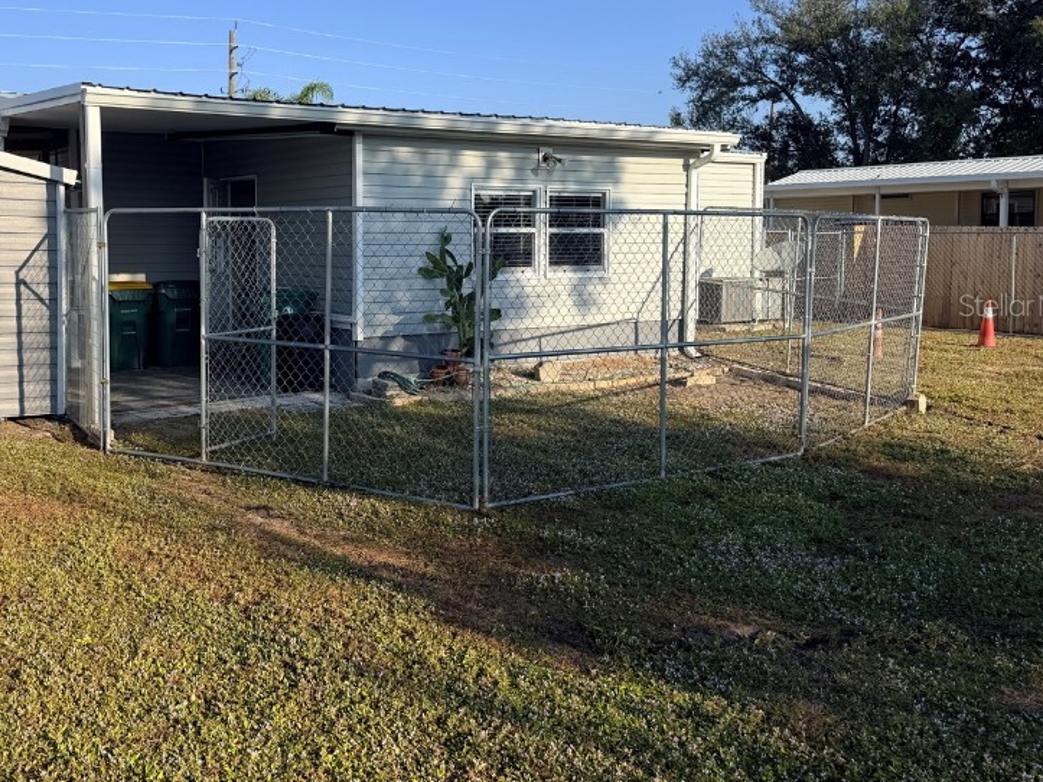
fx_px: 1024
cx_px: 356
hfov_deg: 53.0
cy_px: 304
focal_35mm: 34
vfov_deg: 41.5
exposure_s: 1/4405
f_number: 1.78
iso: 80
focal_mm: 6.76
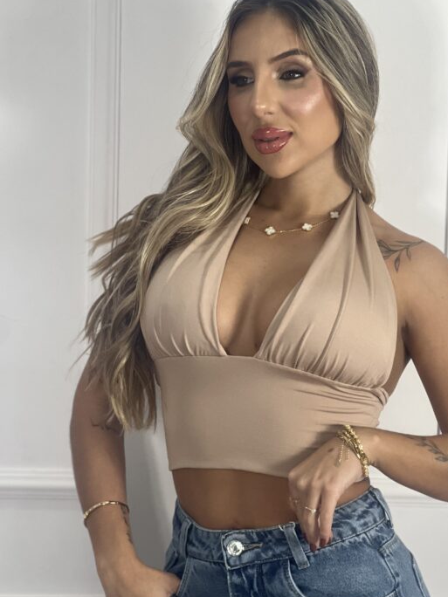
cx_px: 278
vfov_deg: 18.7
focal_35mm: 105
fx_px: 1812
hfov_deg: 14.1
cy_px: 343
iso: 125
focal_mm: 9
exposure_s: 1/120
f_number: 2.8
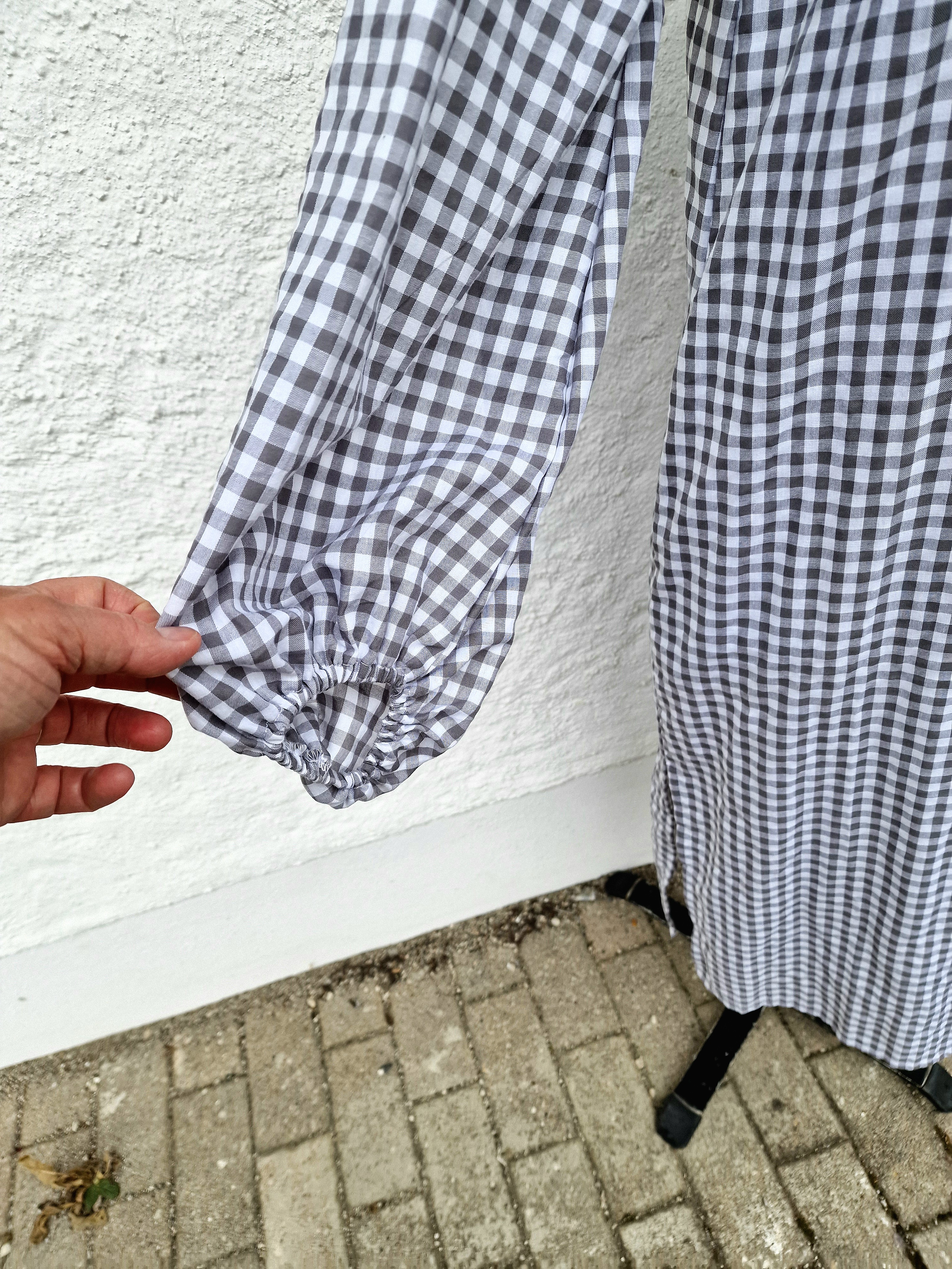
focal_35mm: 23
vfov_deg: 73.9
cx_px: 476
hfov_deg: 58.9
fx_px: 843
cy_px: 634
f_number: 1.8
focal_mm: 6.4
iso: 64
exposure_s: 1/182
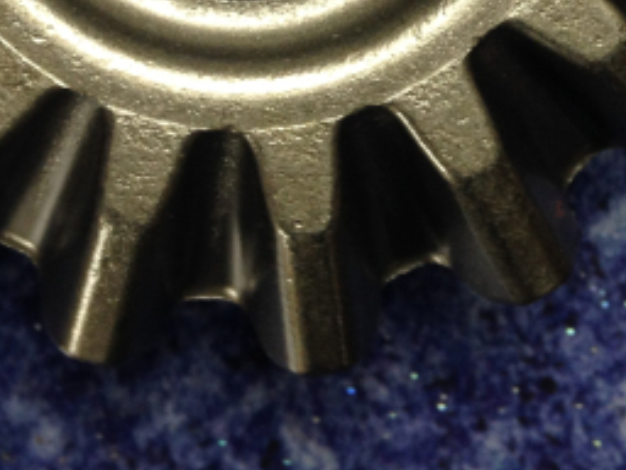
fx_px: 1863
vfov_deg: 13.6
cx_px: 257
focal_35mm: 103
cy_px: -225
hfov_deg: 19.1
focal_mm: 4.12
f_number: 2.4
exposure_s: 1/20
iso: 64
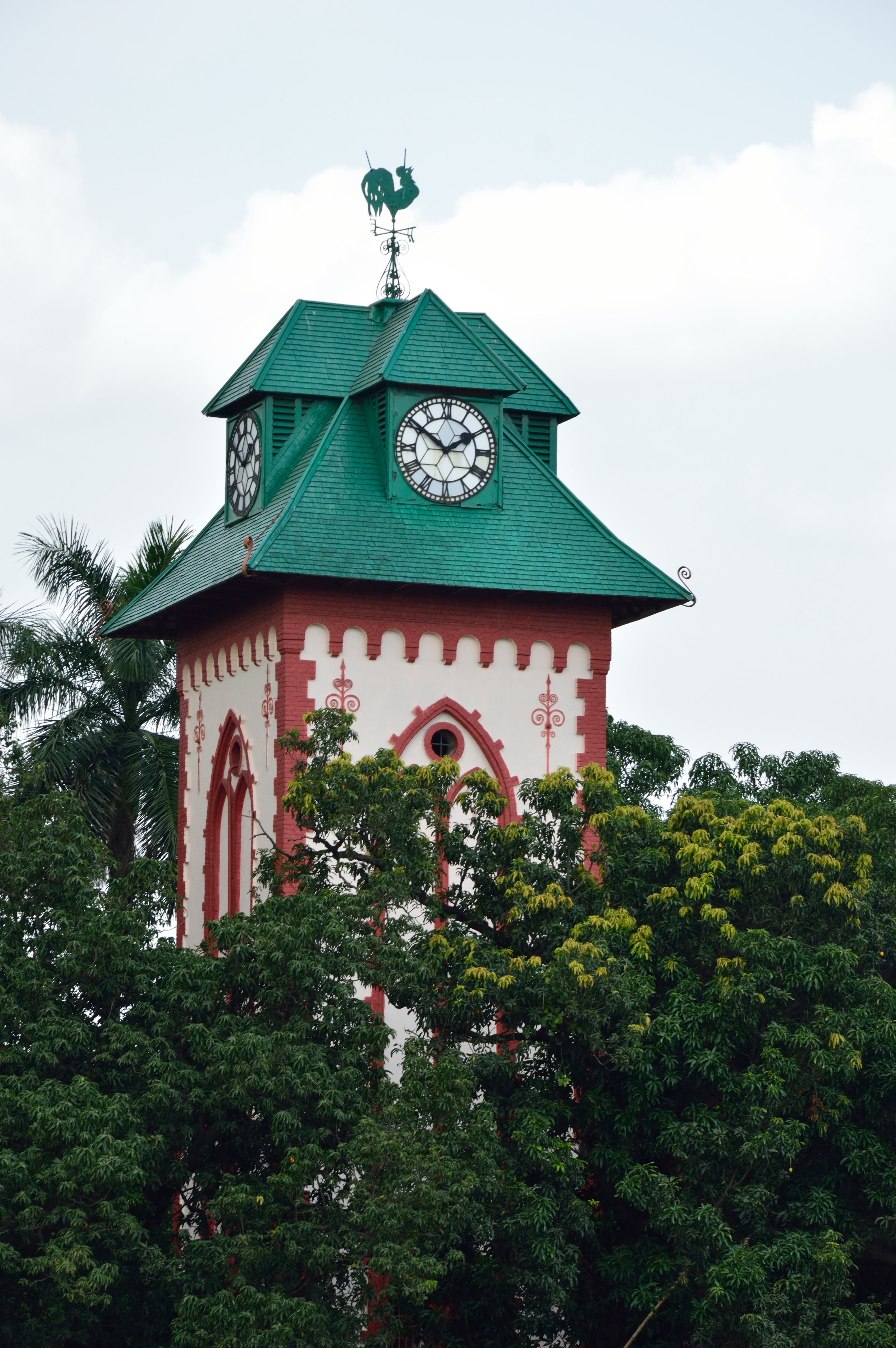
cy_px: 674
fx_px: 5890
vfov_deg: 13.1
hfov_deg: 8.7
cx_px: 448
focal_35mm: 158
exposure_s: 1/200
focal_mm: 105
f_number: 10
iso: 400
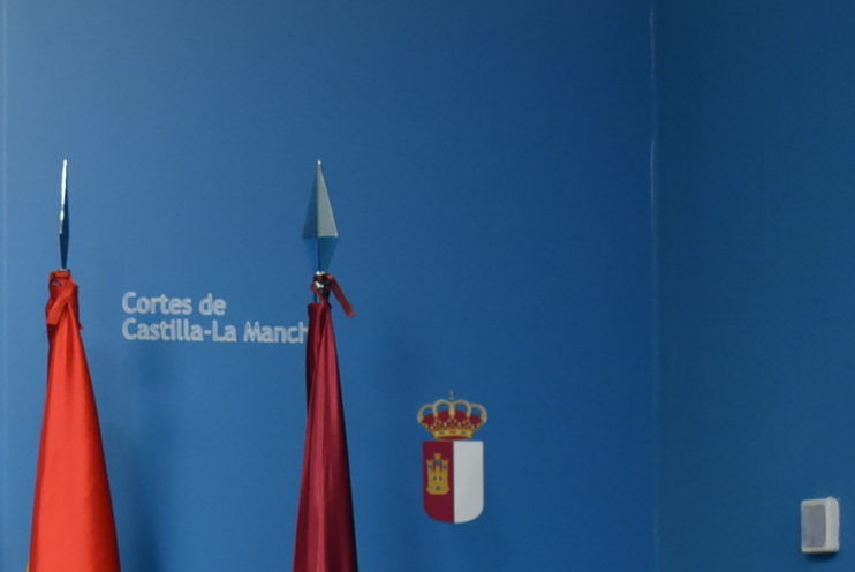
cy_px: 899
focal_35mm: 269
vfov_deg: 5.1
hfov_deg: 7.6
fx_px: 6394
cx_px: -138
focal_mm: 78
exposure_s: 1/200
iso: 3200
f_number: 4.5
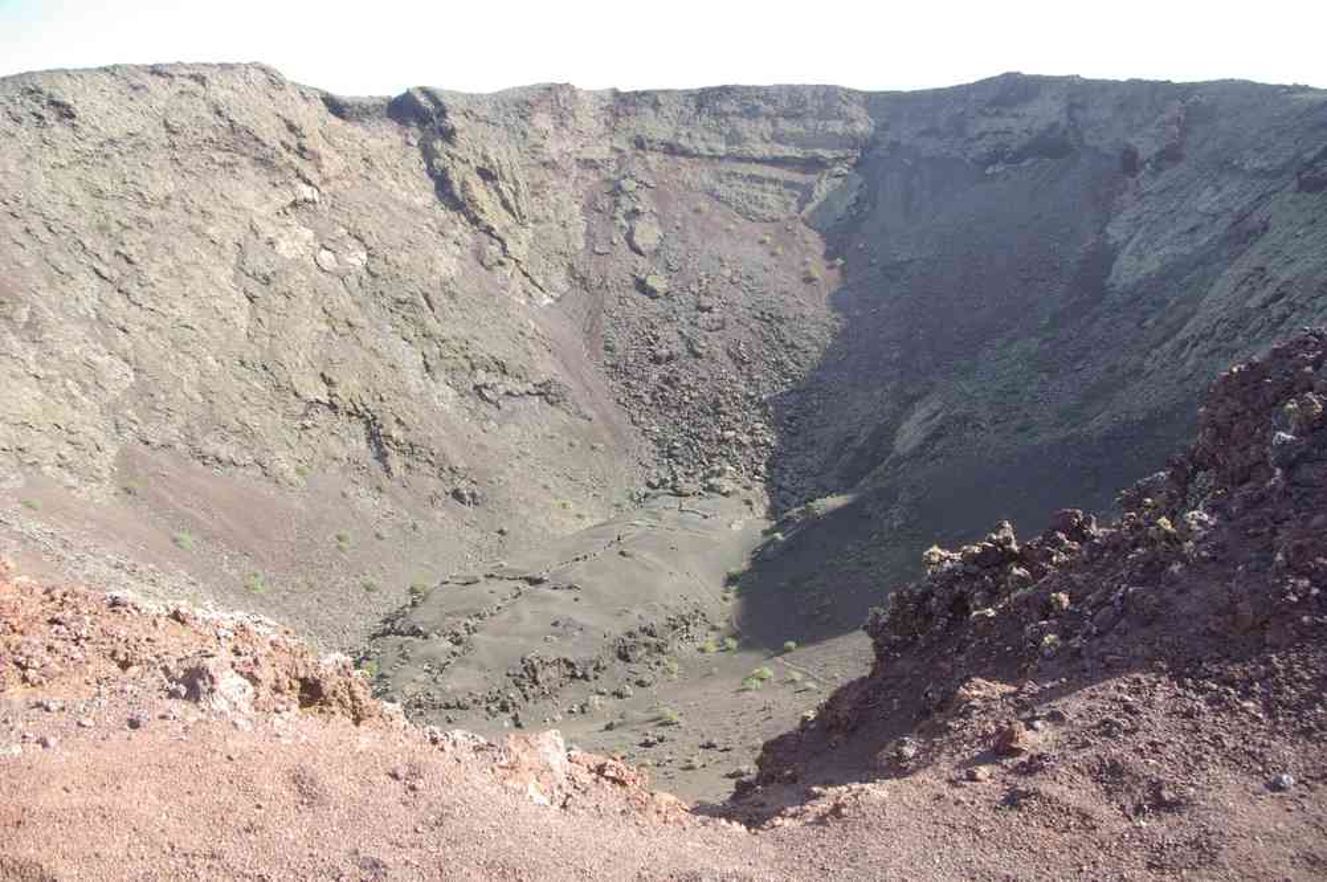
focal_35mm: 27
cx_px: 664
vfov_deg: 47.8
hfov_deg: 67.4
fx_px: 994
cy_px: 441
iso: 100
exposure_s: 1/90
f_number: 5.6
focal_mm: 18
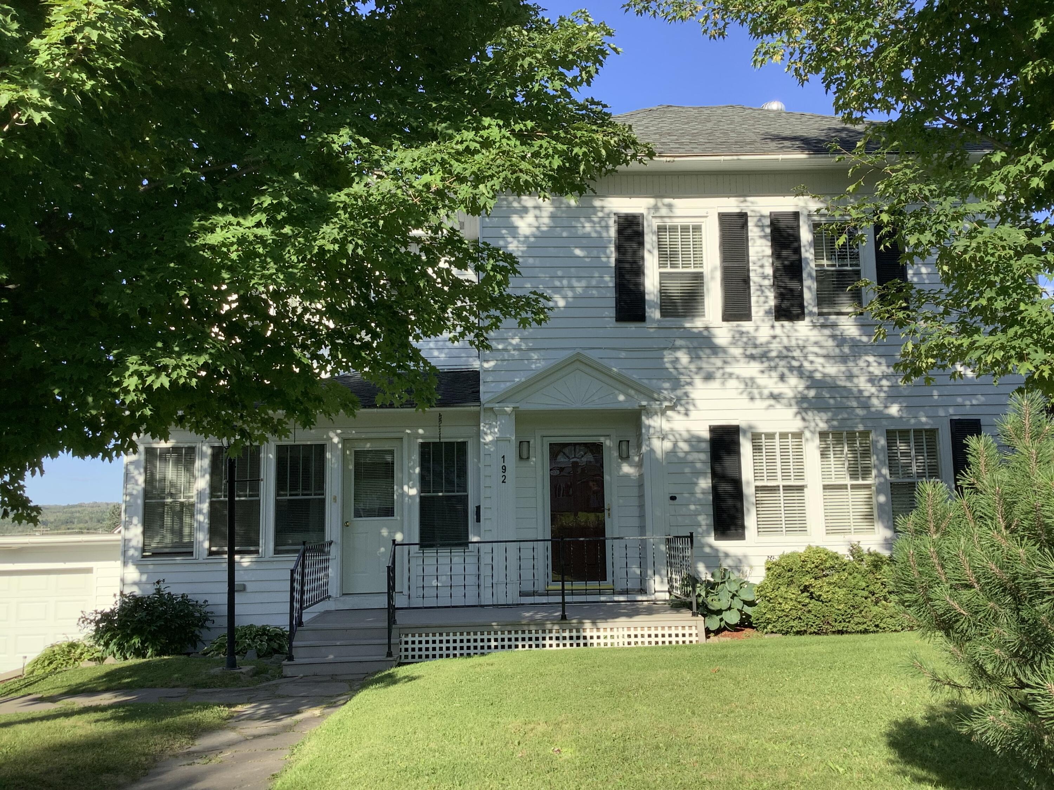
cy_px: 395
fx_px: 944
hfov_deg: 58.4
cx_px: 527
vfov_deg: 45.4
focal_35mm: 31
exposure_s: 1/637
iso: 25
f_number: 2.4
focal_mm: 3.3
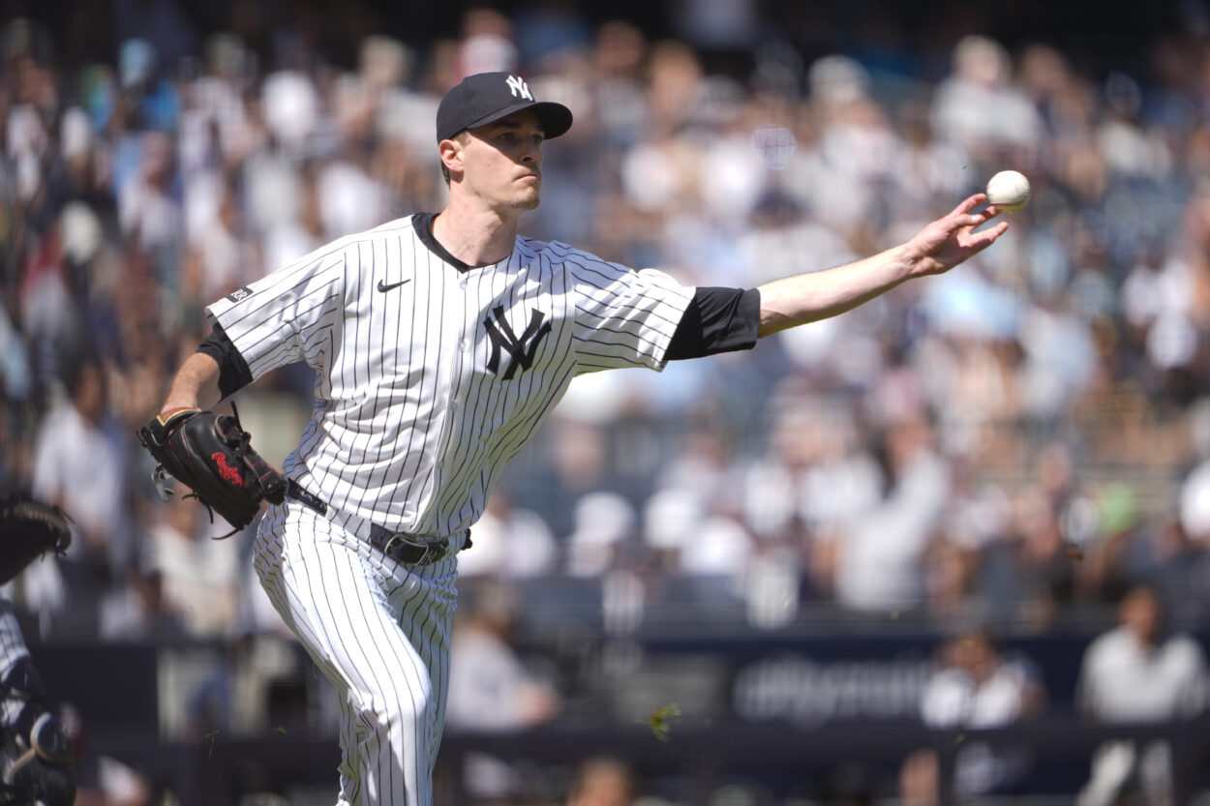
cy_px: 403
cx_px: 605
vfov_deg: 3.4
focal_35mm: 400
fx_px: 13442
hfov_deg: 5.2
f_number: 2.8
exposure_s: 1/2500
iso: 200
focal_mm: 400
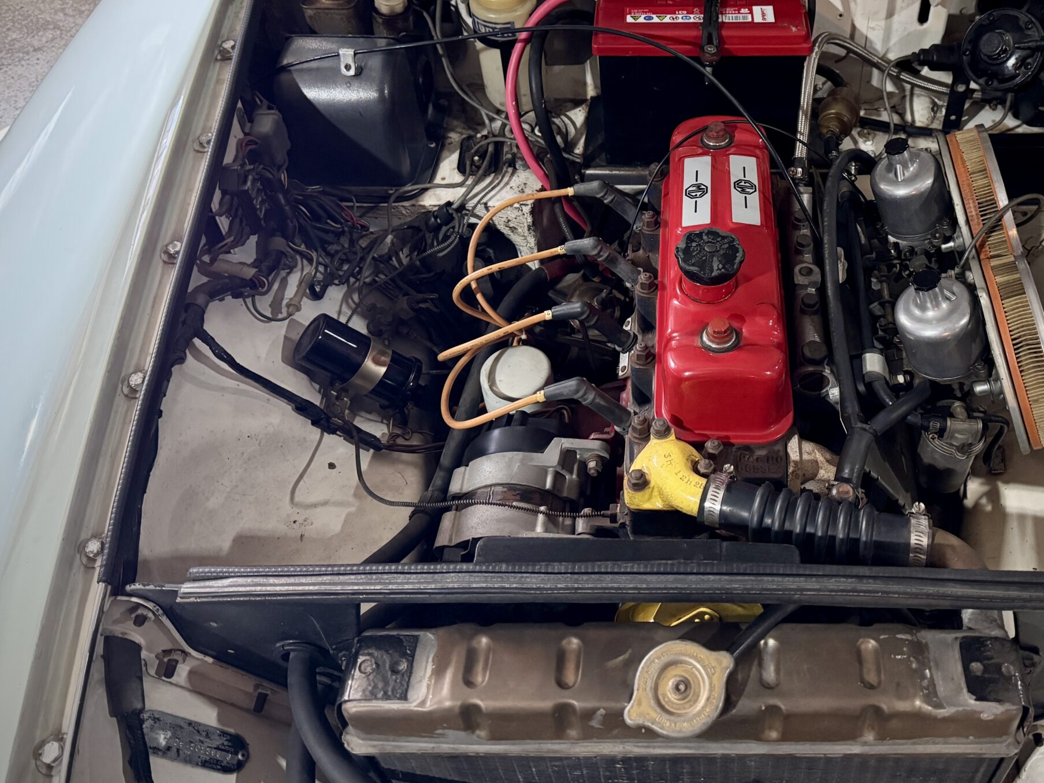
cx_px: 698
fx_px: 1025
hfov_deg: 52.9
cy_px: 244
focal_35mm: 34
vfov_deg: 41.1
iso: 800
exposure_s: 1/50
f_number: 1.78
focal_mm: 6.76
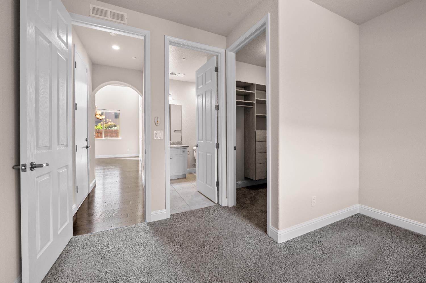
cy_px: 142
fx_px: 166
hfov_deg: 104.3
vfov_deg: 81.1
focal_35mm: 14
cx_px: 213
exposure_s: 1/2.5
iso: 250
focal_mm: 14
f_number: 9
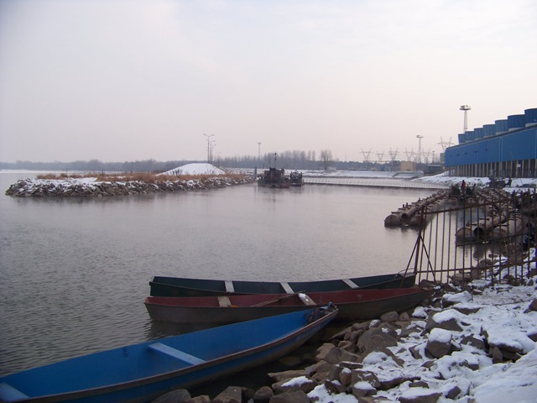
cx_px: 268
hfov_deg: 51.4
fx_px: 558
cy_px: 202
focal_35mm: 36
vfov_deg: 39.7
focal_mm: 5.85
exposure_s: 1/640
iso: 64
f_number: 2.8
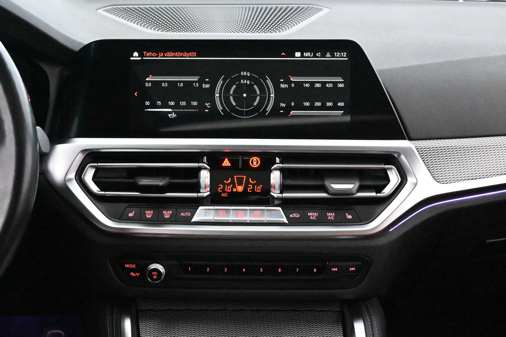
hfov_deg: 35.6
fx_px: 787
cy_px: 174
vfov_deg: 24.2
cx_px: 244
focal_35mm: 56
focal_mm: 36
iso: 25600
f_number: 5.3
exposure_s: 1/60
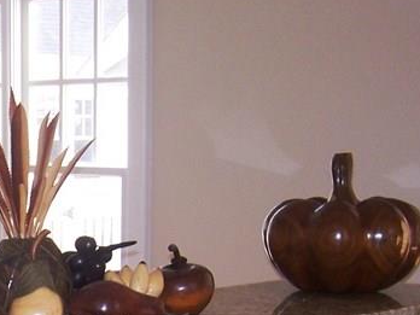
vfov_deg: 14.4
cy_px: 361
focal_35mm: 100
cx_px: -54
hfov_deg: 18.8
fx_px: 1213
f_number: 2.7
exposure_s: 1/60
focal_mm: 5.6
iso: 80
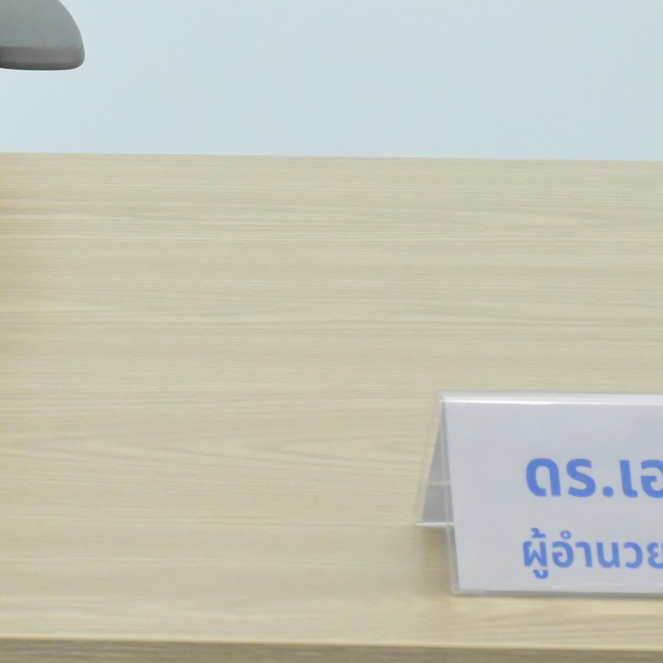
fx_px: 3723
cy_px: -723
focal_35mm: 172
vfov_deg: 9.4
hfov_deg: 9.7
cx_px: -515
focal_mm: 30.5
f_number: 5.6
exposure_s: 1/160
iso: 3200
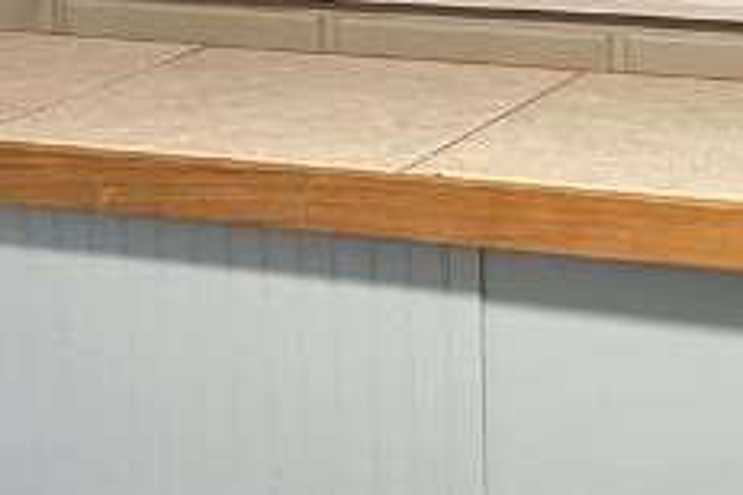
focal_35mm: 120
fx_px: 2476
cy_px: -80
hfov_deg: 16.7
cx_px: 746
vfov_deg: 11.2
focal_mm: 5.1
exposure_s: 1/60
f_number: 1.6
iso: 400
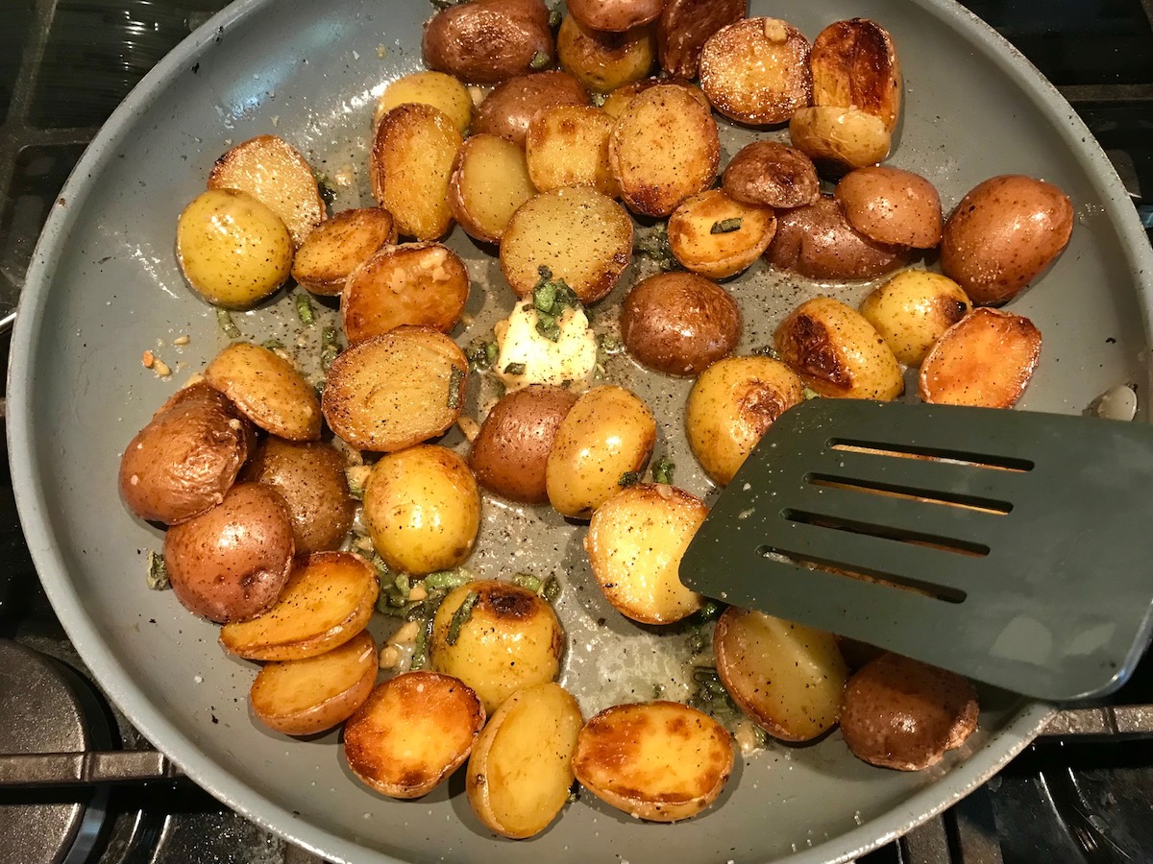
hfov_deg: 63.4
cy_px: 432
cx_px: 576
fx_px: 933
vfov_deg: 49.7
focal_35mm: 28
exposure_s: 1/15
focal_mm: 3.99
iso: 40
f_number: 1.8
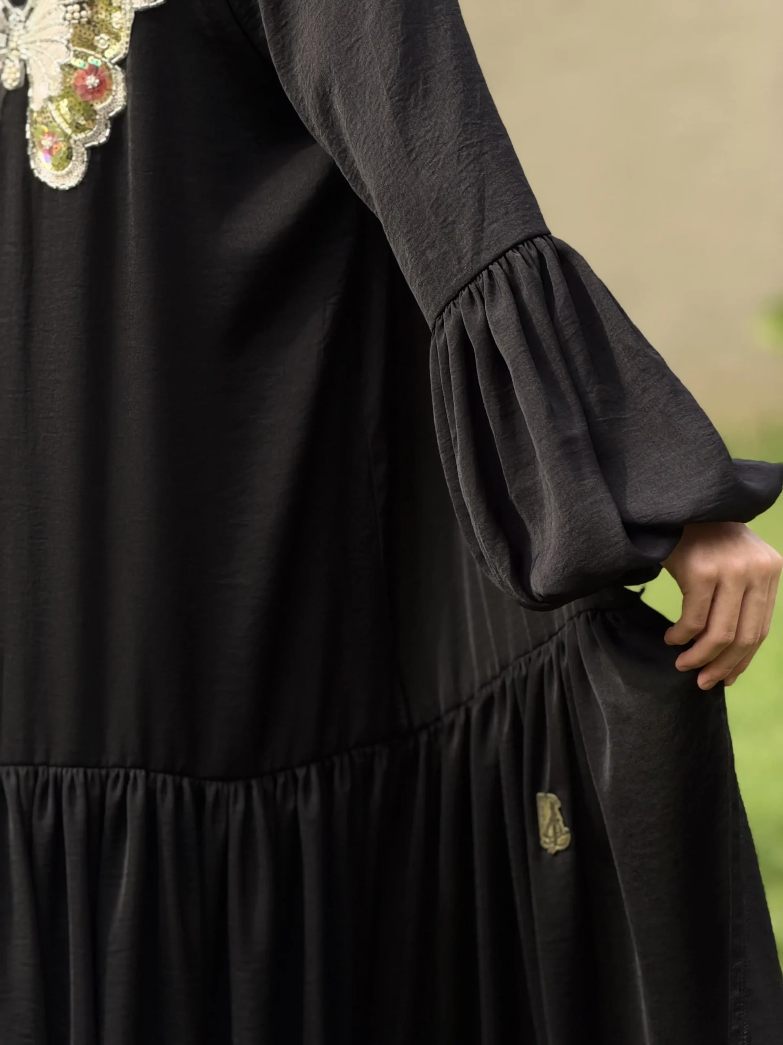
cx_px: 392
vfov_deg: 19.6
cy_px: 522
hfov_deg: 14.8
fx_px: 3016
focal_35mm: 100
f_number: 2.8
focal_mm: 16.9
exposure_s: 1/514
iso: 50
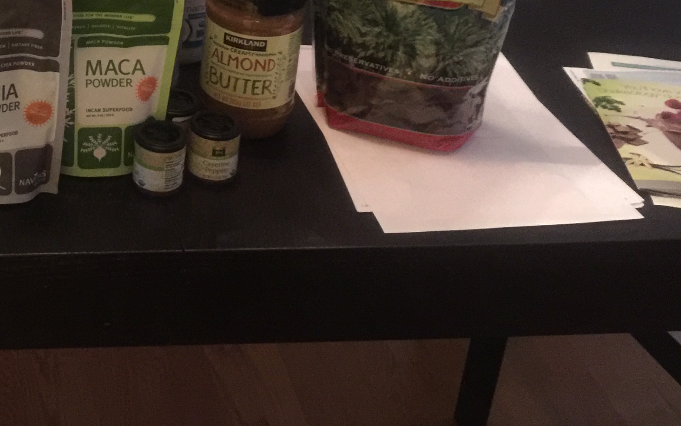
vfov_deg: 19.5
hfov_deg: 29.6
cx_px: -21
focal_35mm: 64
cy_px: -30
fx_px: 1188
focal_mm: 4.15
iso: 200
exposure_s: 1/4
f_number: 2.2
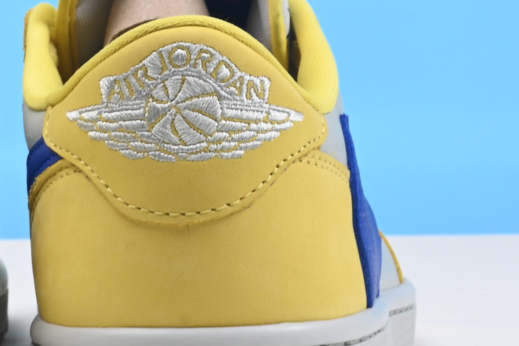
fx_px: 2380
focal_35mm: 165
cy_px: -117
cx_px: 79
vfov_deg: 8.2
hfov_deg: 12.4
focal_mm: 40
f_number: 16
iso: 100
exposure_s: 1/2.5
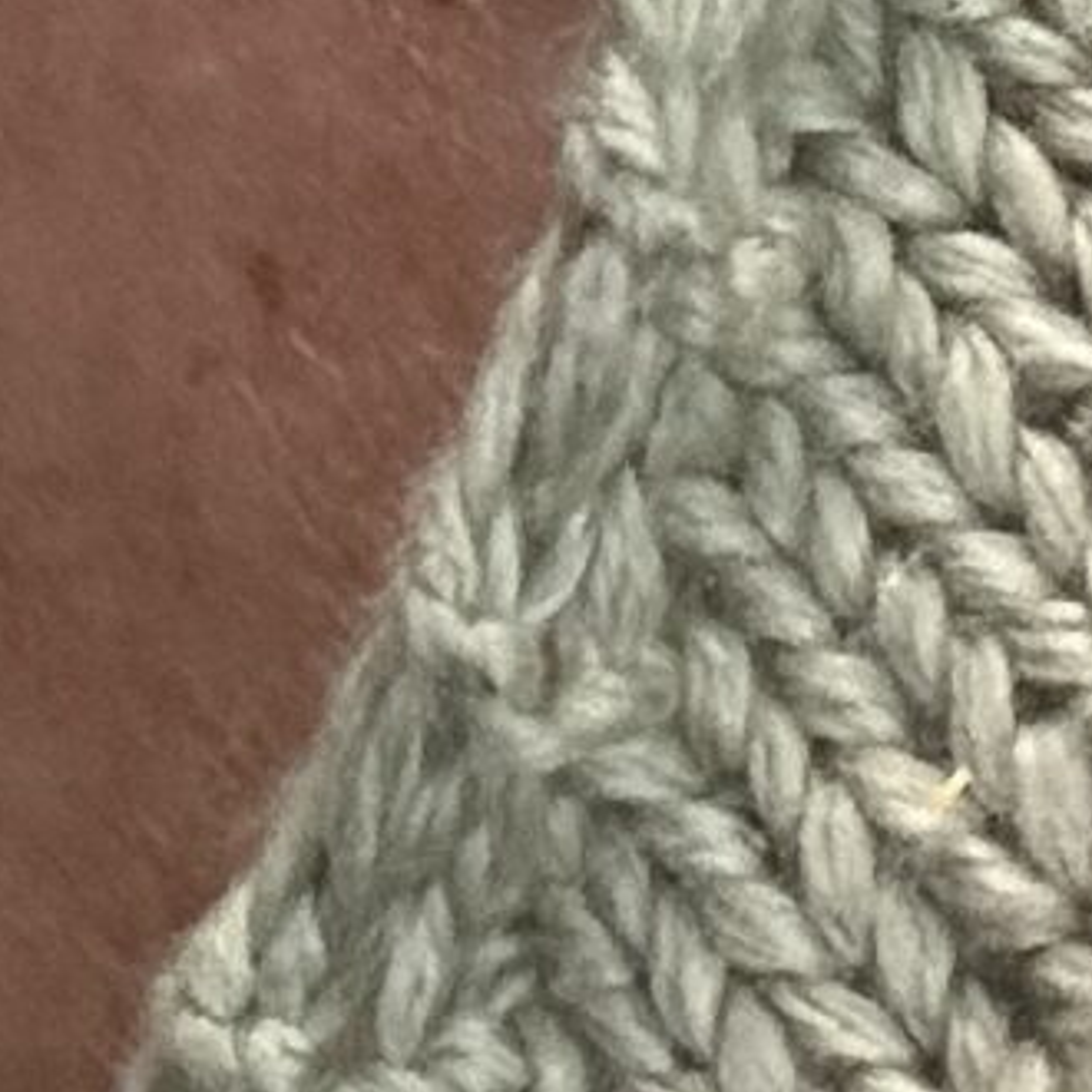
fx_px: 7352
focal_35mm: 206
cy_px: -652
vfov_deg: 8.3
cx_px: 2253
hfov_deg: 8.1
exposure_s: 1/59
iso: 320
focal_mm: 2.69
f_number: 1.9
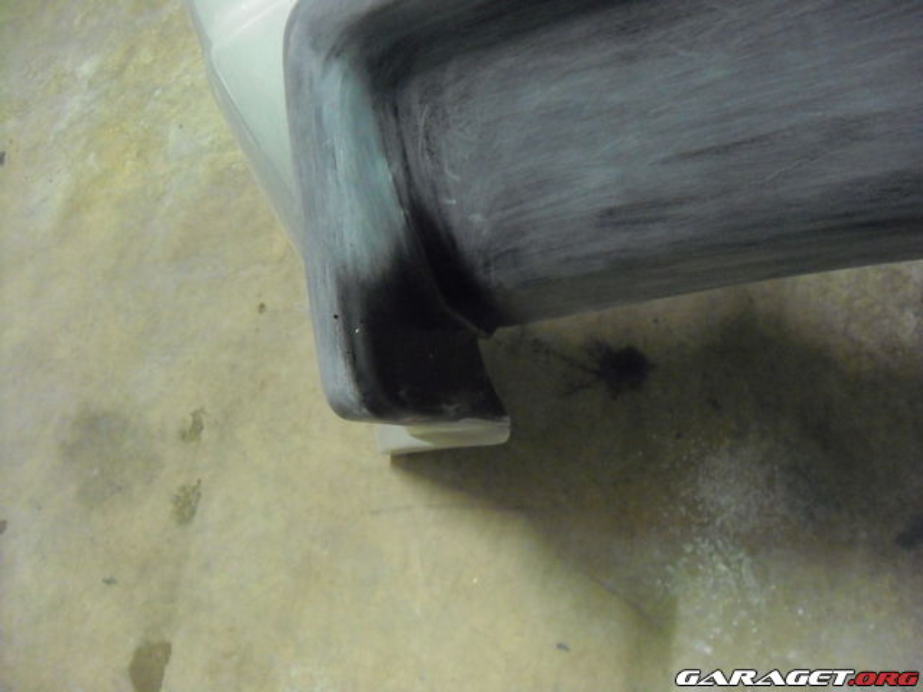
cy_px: 346
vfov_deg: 38.7
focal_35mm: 37
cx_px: 462
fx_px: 987
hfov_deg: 50.1
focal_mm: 6.2
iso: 800
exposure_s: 1/13
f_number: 2.7
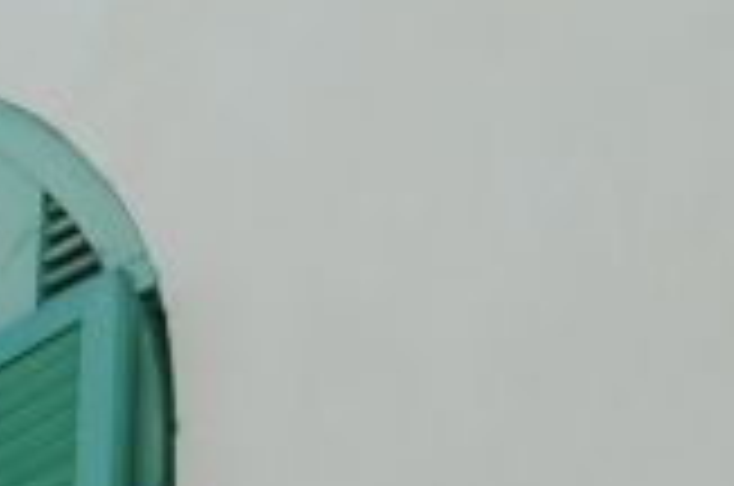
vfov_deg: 1.4
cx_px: -720
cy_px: 1136
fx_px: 19454
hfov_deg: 2.2
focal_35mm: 956
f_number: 9
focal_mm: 130
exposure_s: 1/320
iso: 200
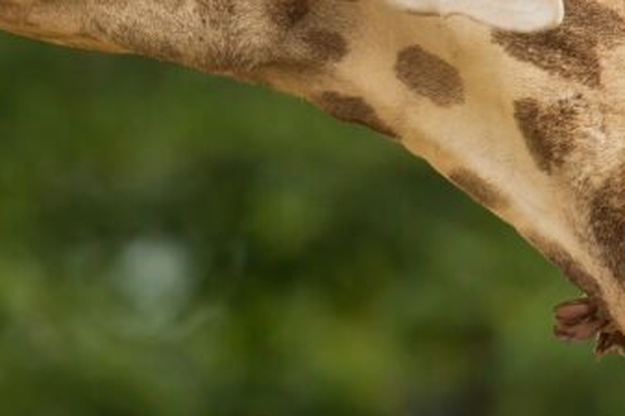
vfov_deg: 0.8
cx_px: -18
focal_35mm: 1819
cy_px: -197
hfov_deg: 1.1
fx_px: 31563
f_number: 6.3
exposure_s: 1/2500
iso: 2000
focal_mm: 600
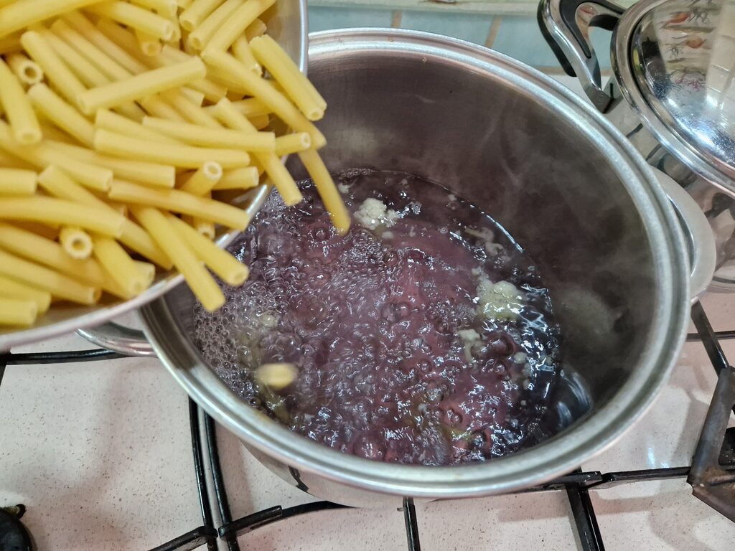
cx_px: 368
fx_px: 488
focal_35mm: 23
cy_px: 276
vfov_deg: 58.9
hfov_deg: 73.9
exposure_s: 1/100
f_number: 1.8
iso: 400
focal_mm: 5.4
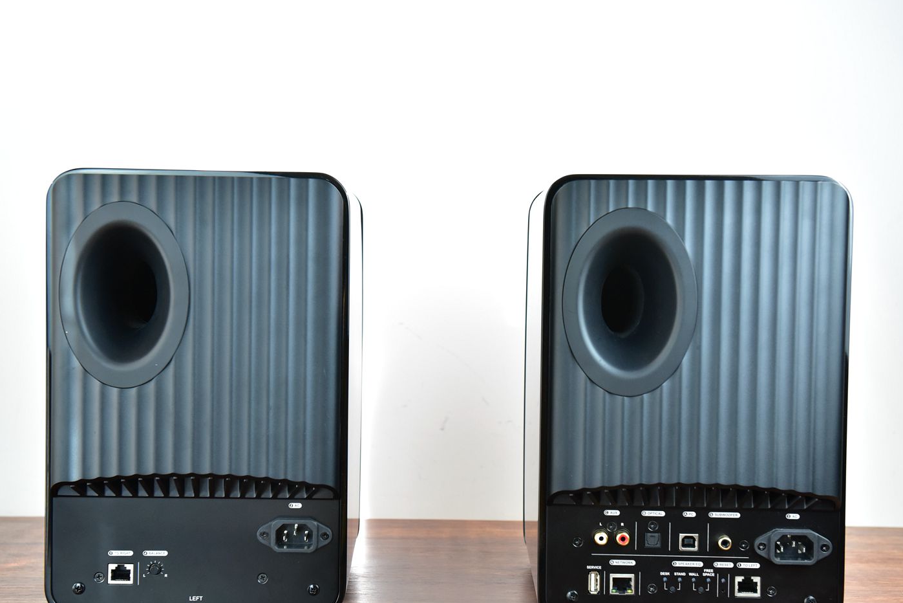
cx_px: 434
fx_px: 1580
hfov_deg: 31.9
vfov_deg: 21.6
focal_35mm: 63
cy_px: 340
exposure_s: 1/60
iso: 2500
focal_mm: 55
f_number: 6.3
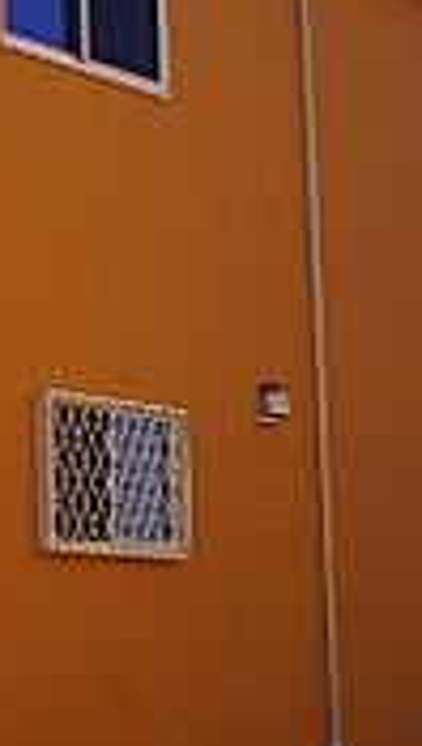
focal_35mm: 86
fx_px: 1703
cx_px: -477
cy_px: 262
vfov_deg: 24.6
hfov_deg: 12.2
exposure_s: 1/160
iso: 200
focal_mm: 16
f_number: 11
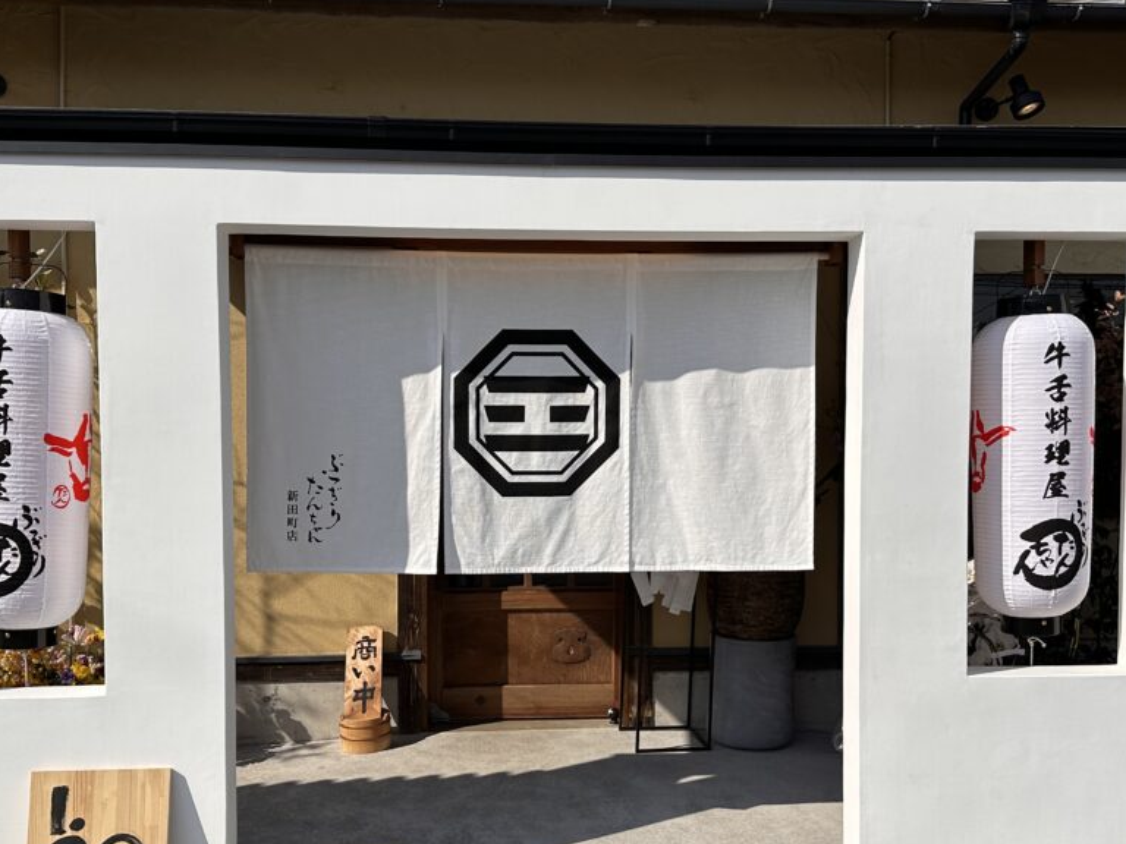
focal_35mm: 40
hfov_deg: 46.8
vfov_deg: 35.8
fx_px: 1301
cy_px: 504
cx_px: 578
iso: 80
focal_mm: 6.86
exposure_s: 1/10753
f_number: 1.78
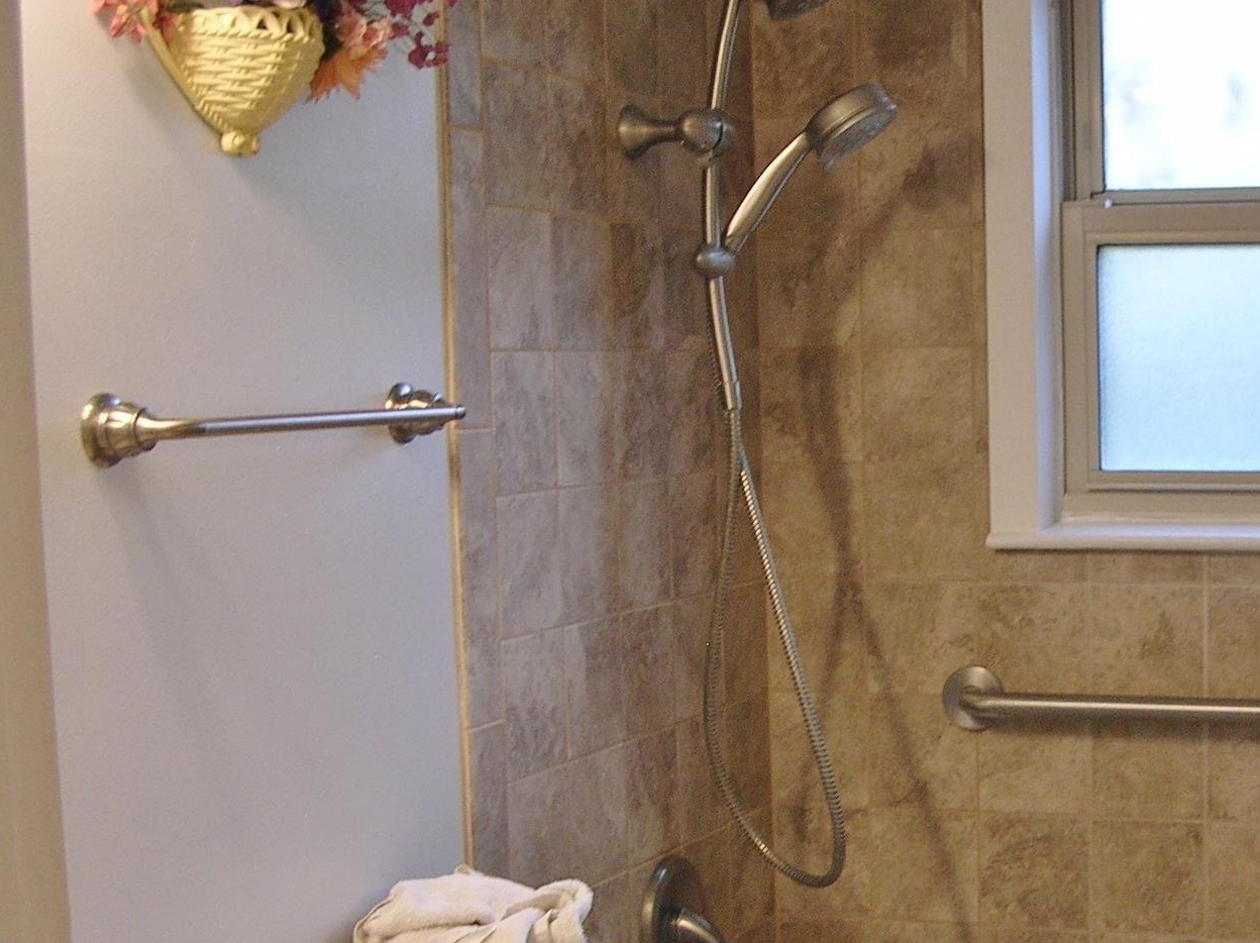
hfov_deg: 28.7
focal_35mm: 66
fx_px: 2401
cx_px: 1029
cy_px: 661
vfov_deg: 22.1
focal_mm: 6
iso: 50
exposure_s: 1/31.7
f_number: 2.7
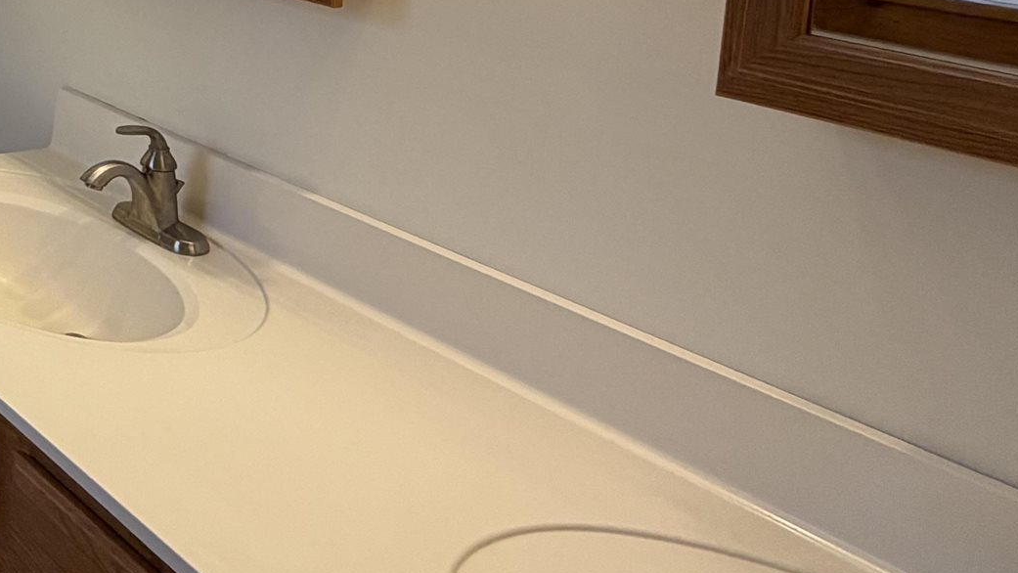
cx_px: -308
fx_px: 1215
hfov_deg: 33.3
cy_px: -119
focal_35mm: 45
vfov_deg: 24.1
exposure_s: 1/120
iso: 160
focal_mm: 2.22
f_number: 2.2
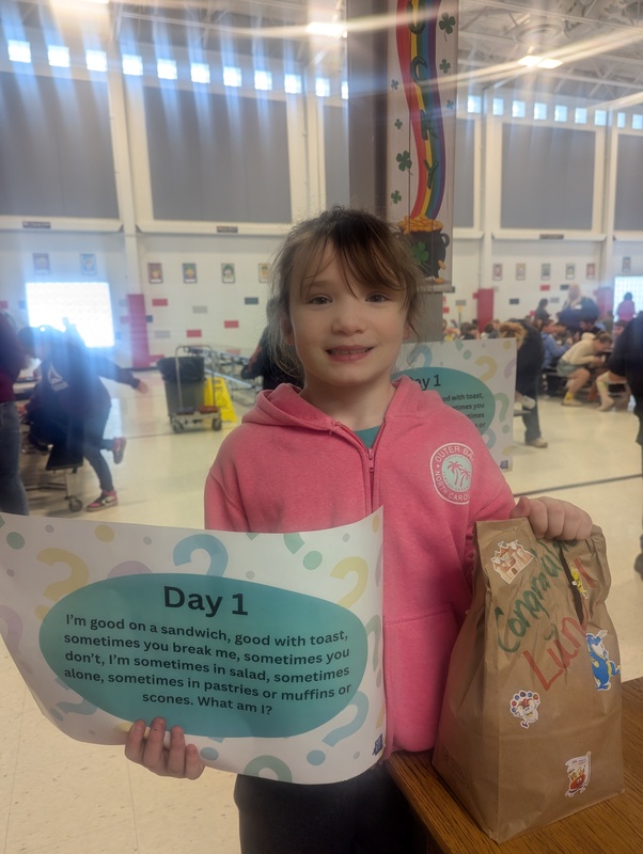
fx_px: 593
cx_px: 322
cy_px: 427
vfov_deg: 71.5
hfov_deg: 56.9
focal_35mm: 24
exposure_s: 1/60
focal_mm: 6.81
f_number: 1.85
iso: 60
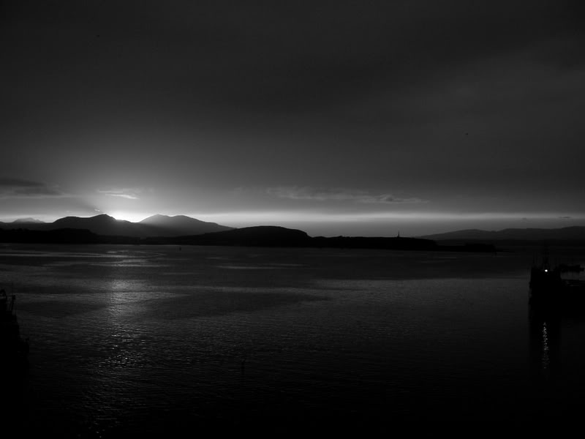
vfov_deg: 38.7
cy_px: 220
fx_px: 625
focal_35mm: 37
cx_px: 292
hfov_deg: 50.1
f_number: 2.6
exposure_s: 1/320
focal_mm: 7.6
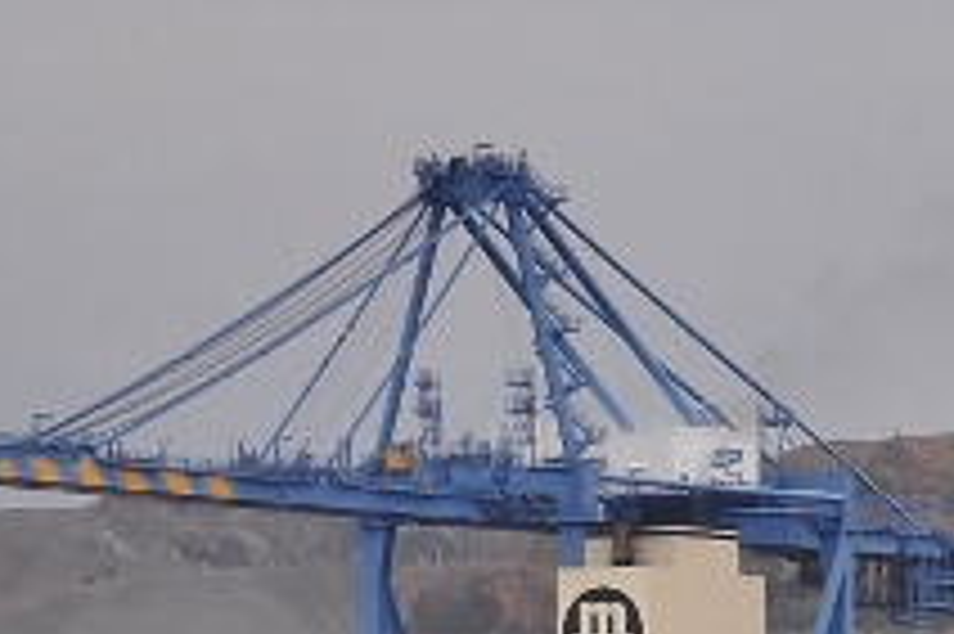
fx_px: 11492
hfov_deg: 4.7
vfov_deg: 3.2
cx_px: 2182
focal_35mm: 434
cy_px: 787
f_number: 9
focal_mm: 48
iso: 200
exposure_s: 1/320
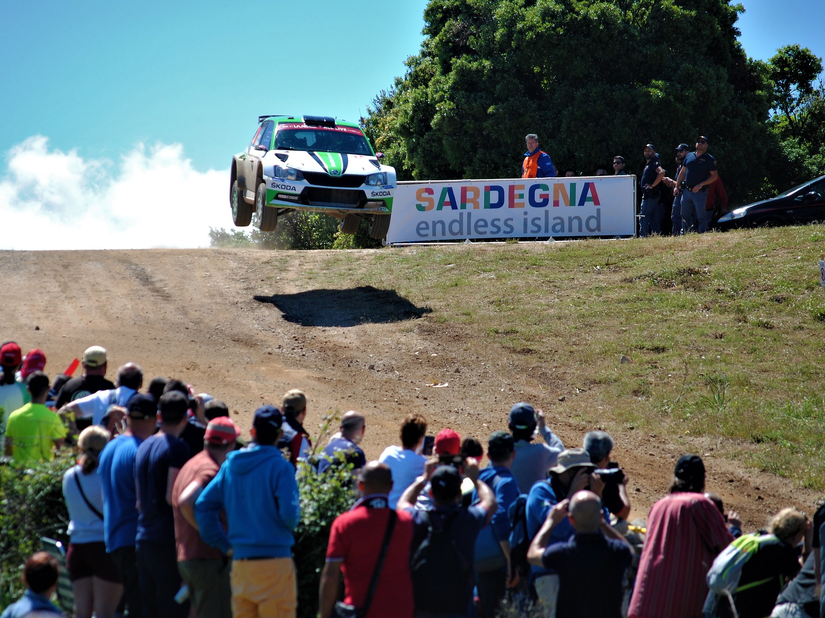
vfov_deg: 6.2
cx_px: 361
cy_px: 309
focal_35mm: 239
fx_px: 5685
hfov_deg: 8.3
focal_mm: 145
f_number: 5
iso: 200
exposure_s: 1/800
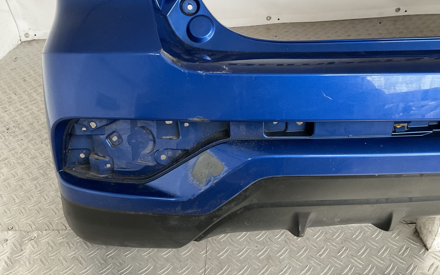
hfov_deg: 61.2
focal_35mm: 31
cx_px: 221
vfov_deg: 40.6
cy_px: 128
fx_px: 372
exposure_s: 1/33
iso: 200
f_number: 1.8
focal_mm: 3
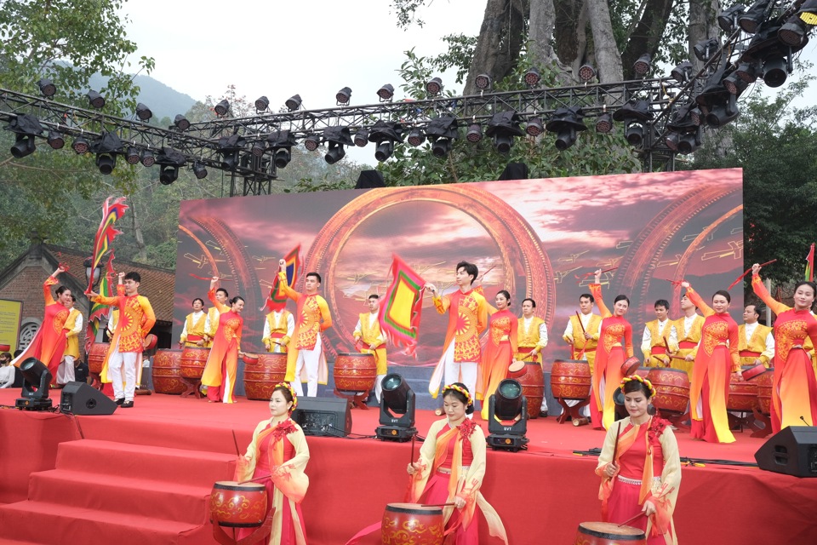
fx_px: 794
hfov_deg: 54.4
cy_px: 272
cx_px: 408
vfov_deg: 37.9
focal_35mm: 35
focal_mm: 23
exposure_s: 1/125
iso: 320
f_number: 5.6
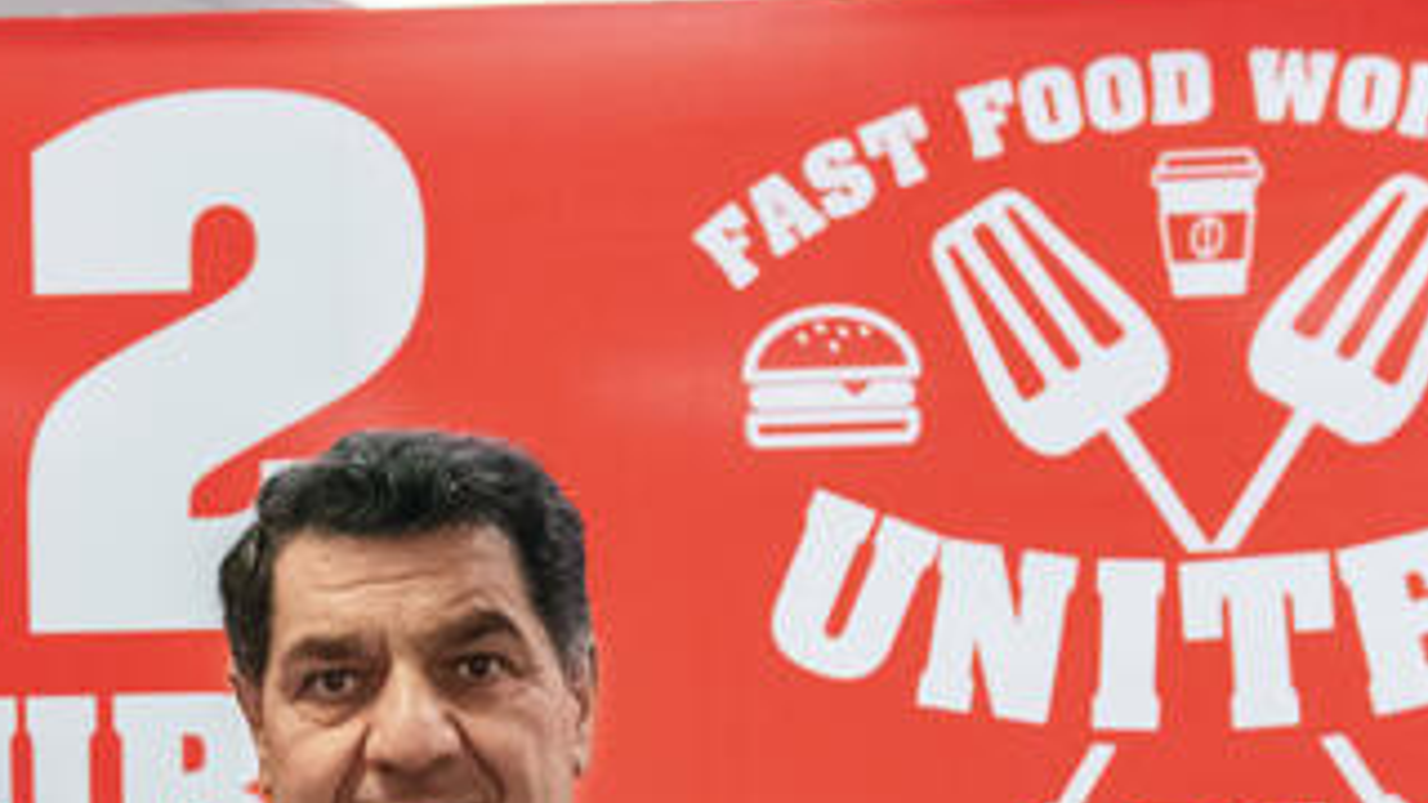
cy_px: 868
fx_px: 3332
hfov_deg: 23.9
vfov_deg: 13.5
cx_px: 330
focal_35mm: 88
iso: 5000
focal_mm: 35
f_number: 3.5
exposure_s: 1/200
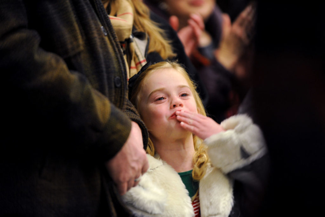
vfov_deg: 6.9
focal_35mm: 200
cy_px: 108
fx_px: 1805
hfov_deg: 10.3
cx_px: 162
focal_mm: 200
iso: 1600
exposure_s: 1/50
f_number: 2.8
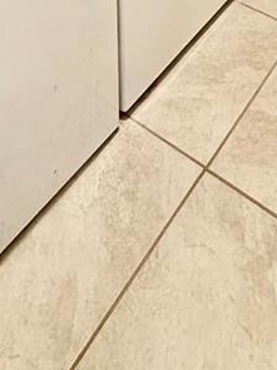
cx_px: 170
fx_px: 609
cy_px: -354
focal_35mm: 57
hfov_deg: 25.6
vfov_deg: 19.8
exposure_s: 1/120
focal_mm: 2.22
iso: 200
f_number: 2.2
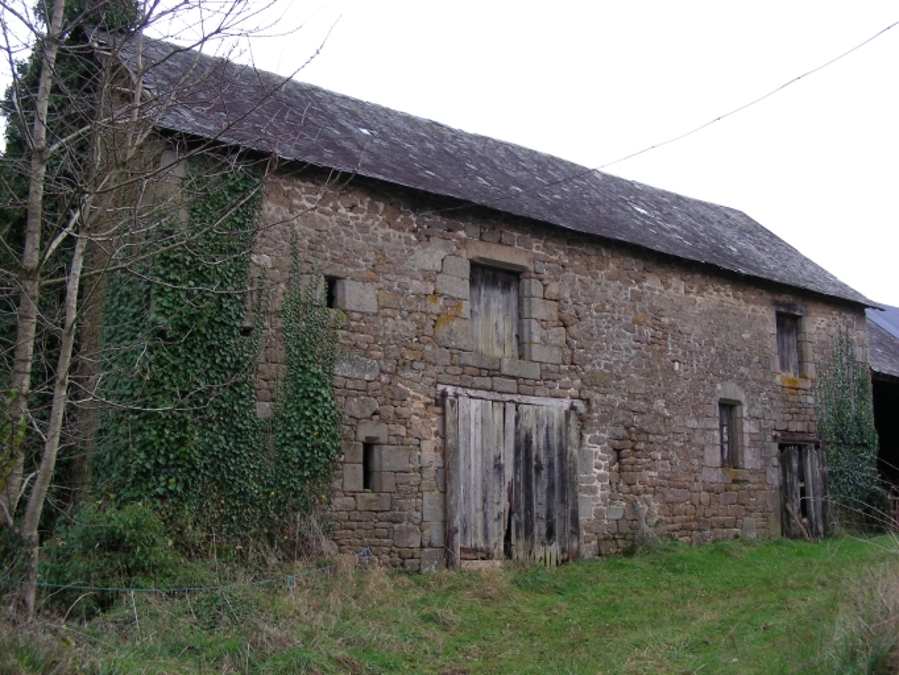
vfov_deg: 37.7
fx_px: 987
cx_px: 450
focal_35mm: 38
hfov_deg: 49.0
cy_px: 338
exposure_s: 1/97.3
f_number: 3.5
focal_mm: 6.3
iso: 50
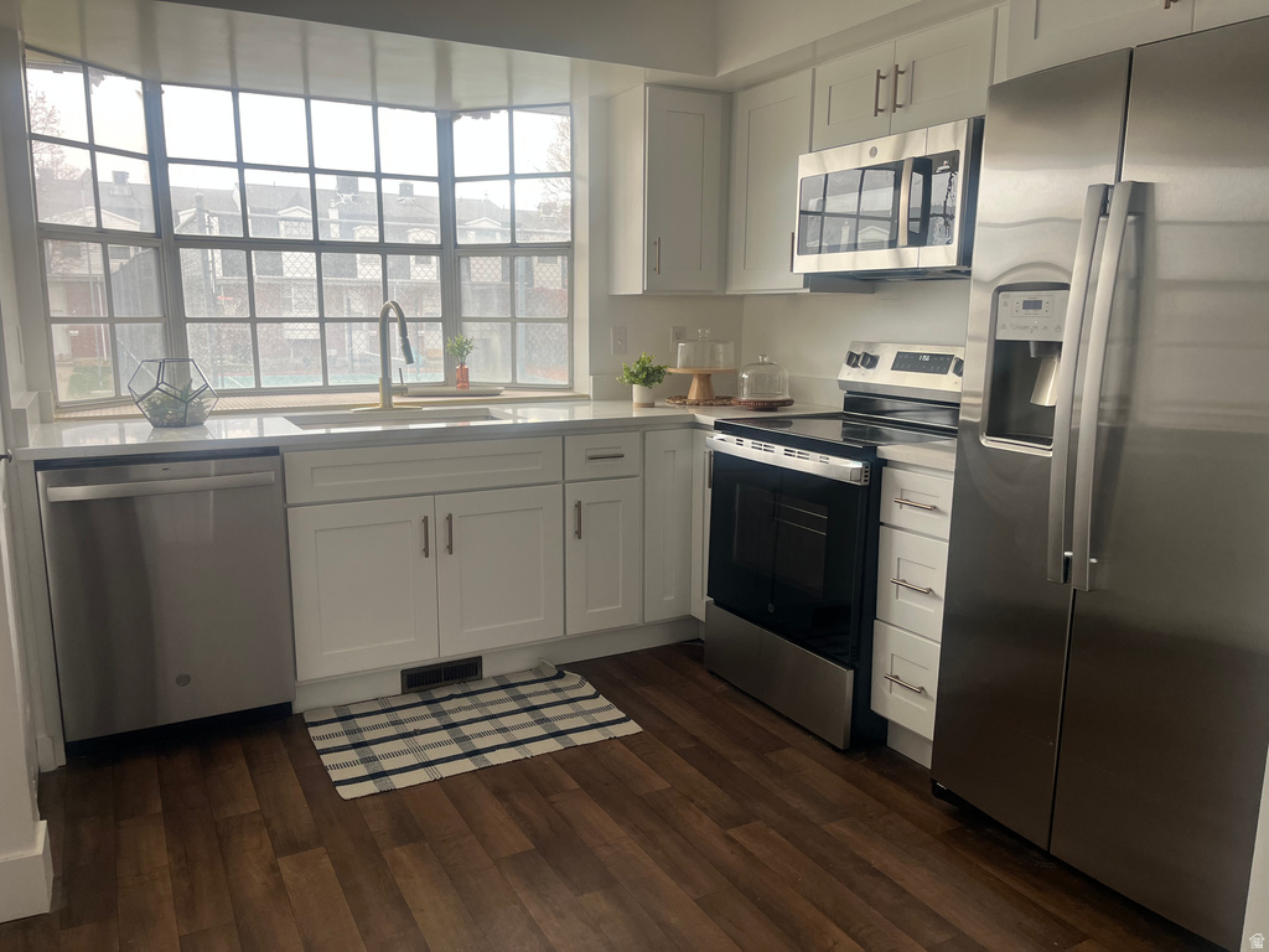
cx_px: 634
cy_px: 476
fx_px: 953
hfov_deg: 67.3
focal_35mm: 26
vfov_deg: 53.1
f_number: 1.6
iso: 80
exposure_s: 1/122
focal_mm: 5.1
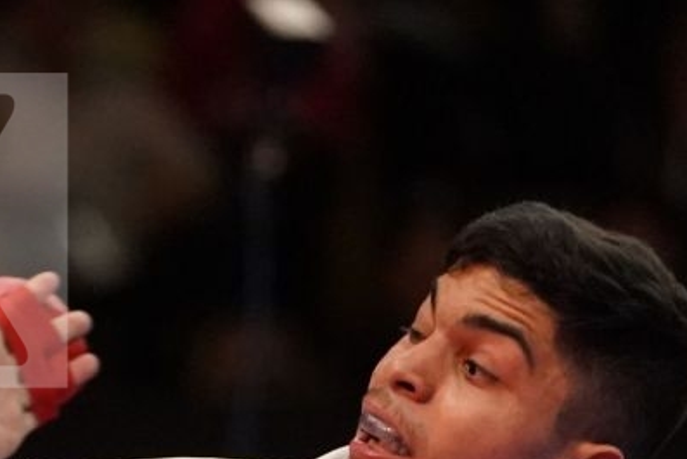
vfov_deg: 1.9
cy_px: 844
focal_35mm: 707
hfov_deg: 2.9
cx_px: -93
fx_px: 13496
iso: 6400
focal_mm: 156
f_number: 2.8
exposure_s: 1/1000
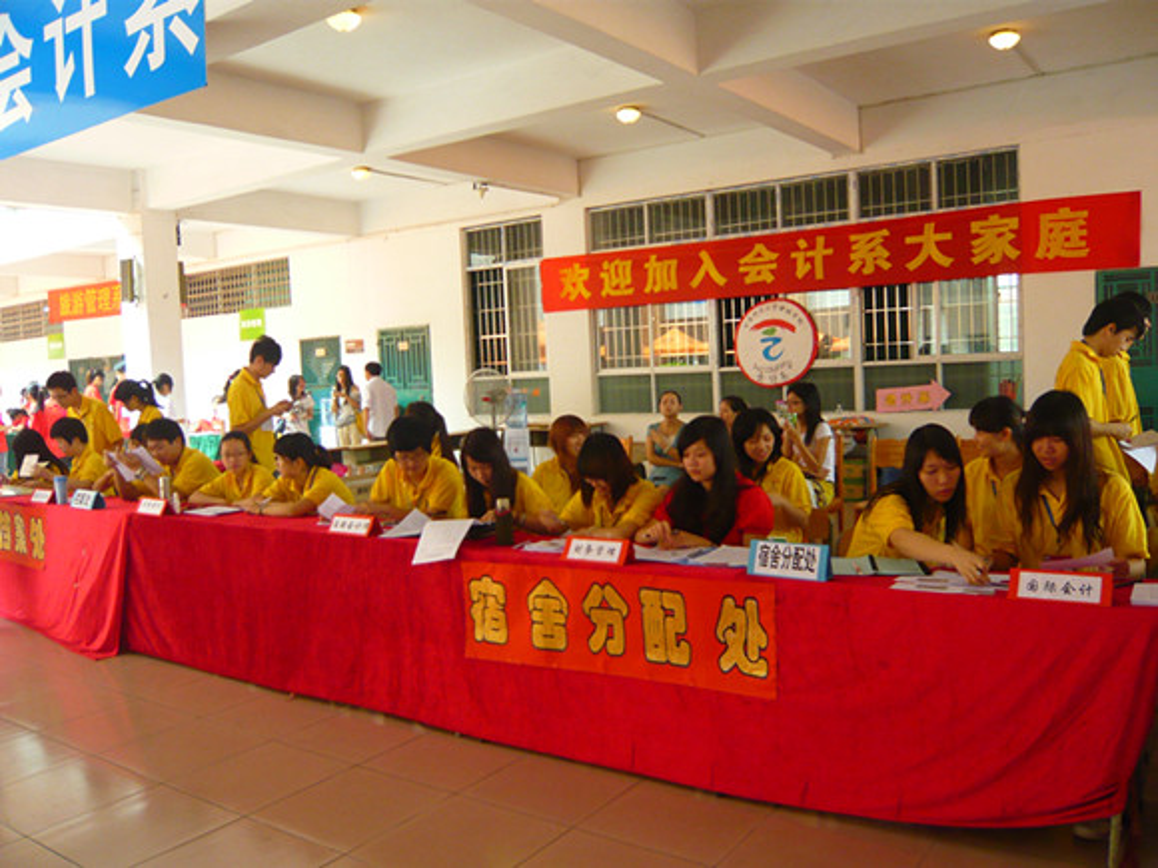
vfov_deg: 49.7
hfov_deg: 63.4
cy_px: 434
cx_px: 579
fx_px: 937
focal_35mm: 28
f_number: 2.8
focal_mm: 4.6
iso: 200
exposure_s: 1/30
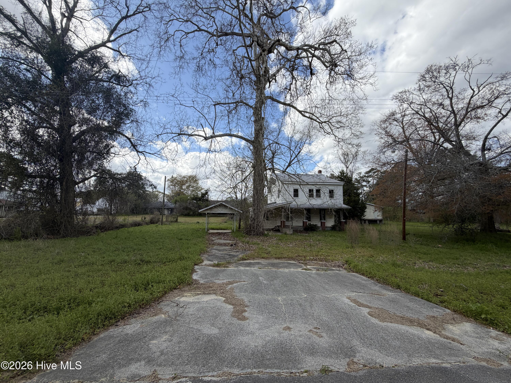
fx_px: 207
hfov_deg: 102.1
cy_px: 192
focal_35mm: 14
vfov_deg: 85.7
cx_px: 256
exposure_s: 1/770
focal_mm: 2.22
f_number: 2.2
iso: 25
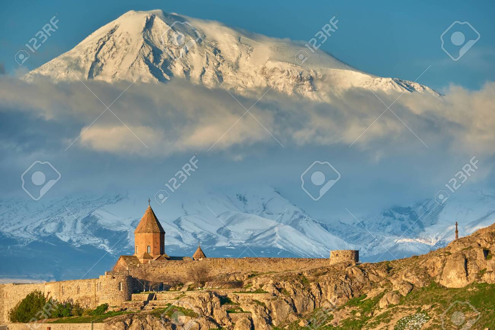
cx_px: 248
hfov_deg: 9.8
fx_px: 2887
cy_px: 165
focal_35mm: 210
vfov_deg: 6.5
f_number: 5.6
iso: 400
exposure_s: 1/1250
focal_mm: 140
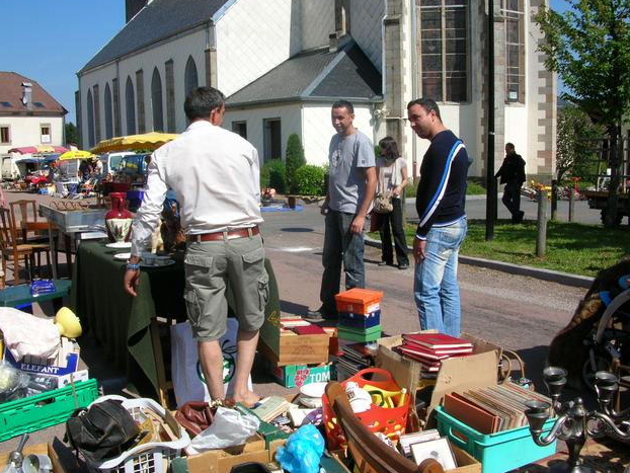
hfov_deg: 51.3
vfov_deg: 39.7
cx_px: 322
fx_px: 655
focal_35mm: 36
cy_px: 232
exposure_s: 1/356
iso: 50
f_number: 5.6
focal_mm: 5.8
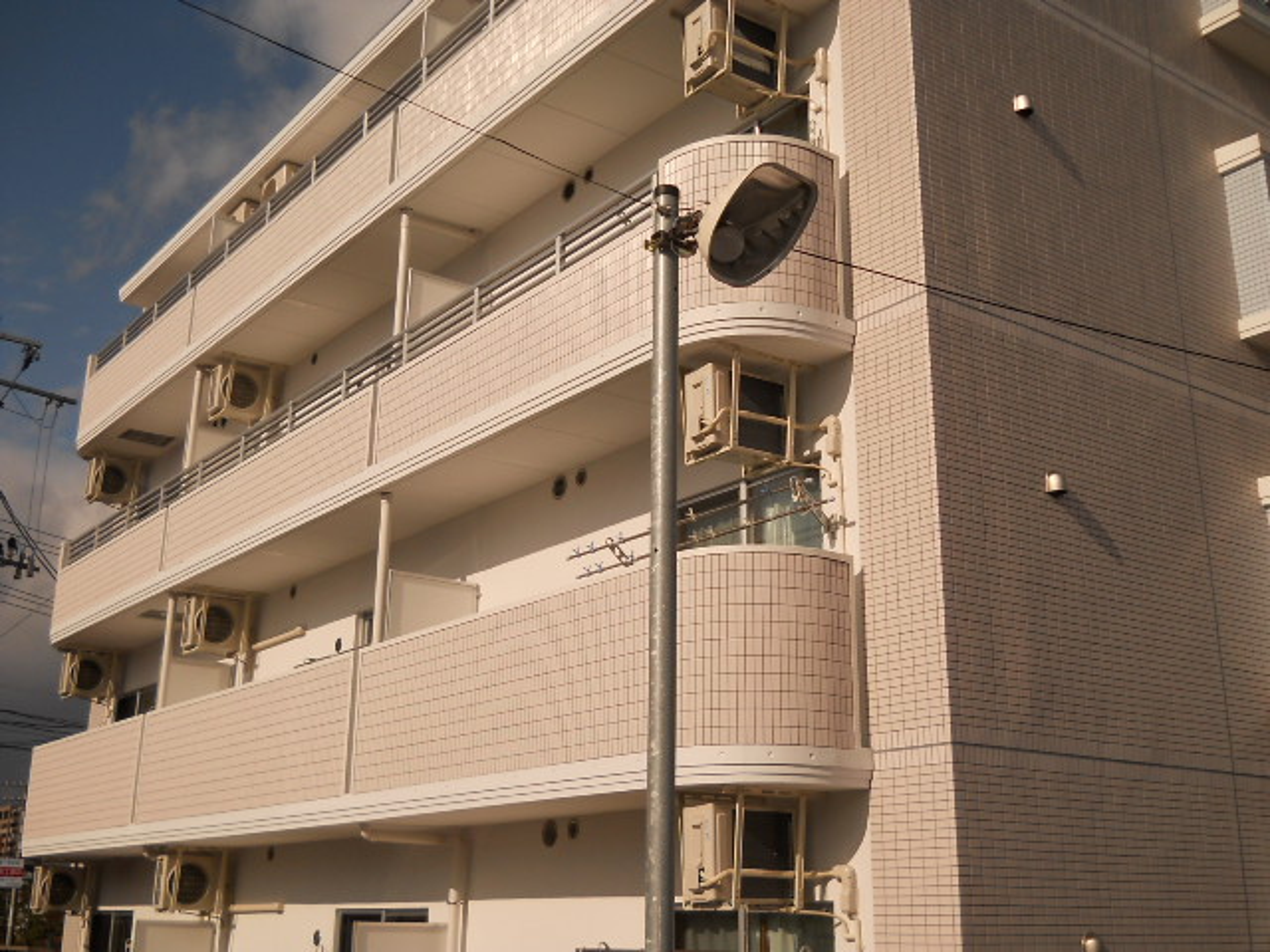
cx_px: 635
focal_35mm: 41
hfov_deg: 45.8
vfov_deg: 35.1
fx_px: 1504
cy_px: 476
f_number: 5.5
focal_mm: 6.72
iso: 80
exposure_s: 1/1000
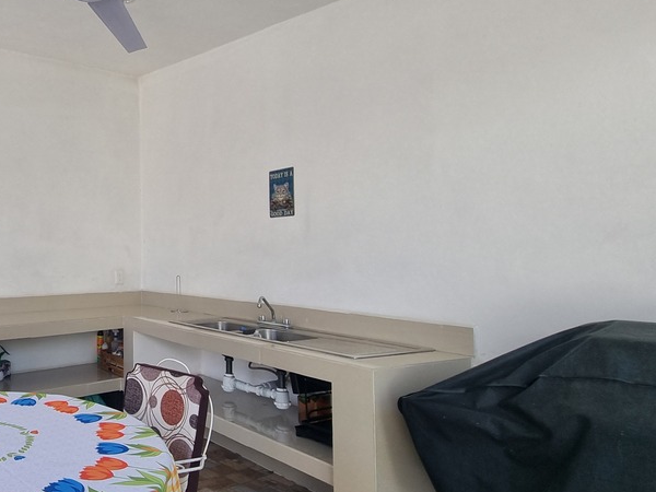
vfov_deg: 53.0
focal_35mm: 26
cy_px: 231
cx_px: 45
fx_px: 493
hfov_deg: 56.3
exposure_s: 1/313
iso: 50
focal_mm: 2.2
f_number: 2.2
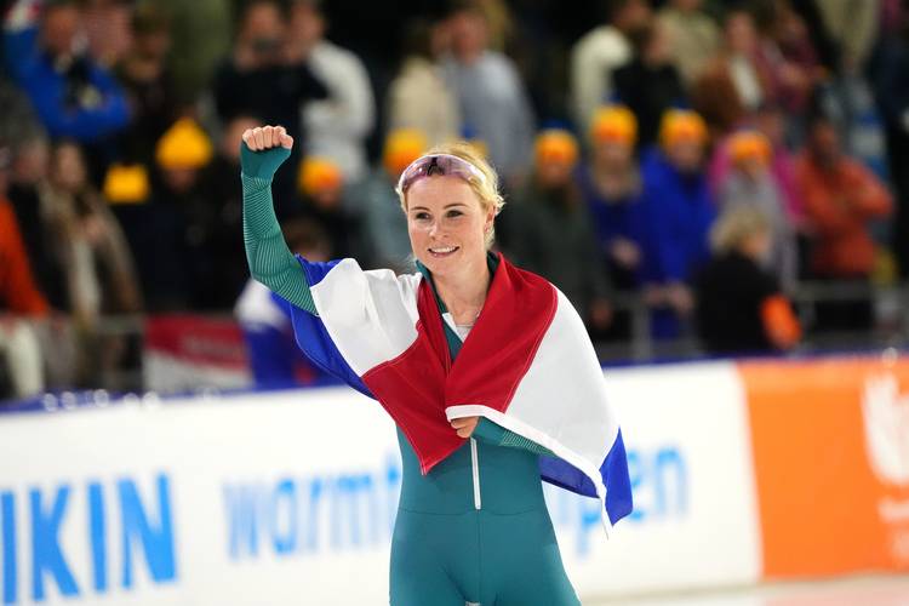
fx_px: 11311
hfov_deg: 4.6
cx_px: 454
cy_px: 303
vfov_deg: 3.1
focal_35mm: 448
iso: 8000
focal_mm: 448
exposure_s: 1/1000
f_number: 6.3
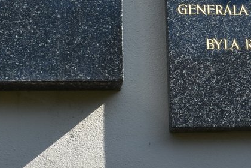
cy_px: 3
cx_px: 427
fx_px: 997
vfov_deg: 9.5
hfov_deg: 13.2
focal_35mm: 143
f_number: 8
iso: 100
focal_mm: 20
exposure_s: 1/250
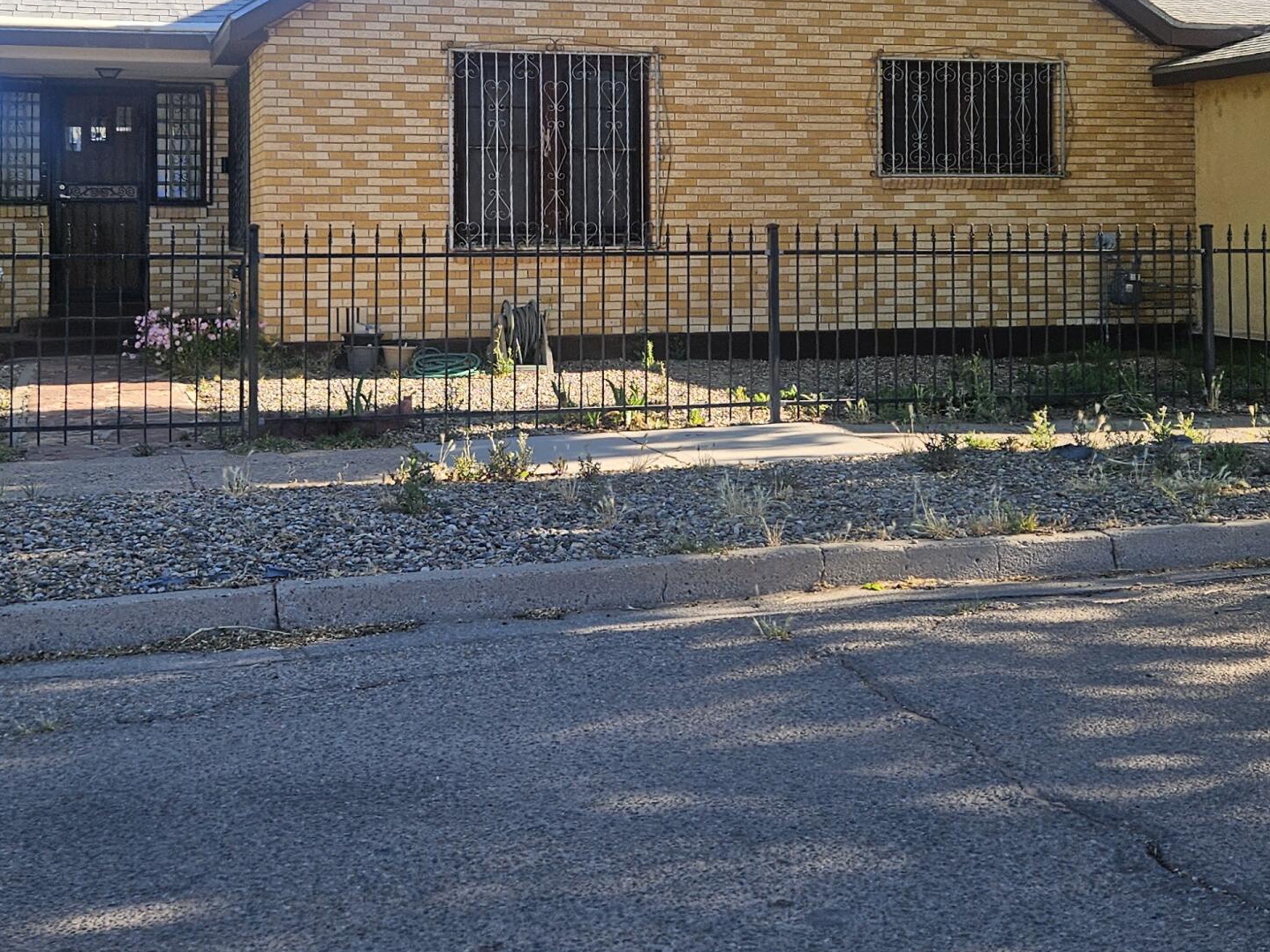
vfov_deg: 29.8
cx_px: 631
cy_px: 241
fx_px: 1761
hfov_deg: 39.7
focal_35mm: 48
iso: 25
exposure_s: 1/542
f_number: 1.8
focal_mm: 5.4
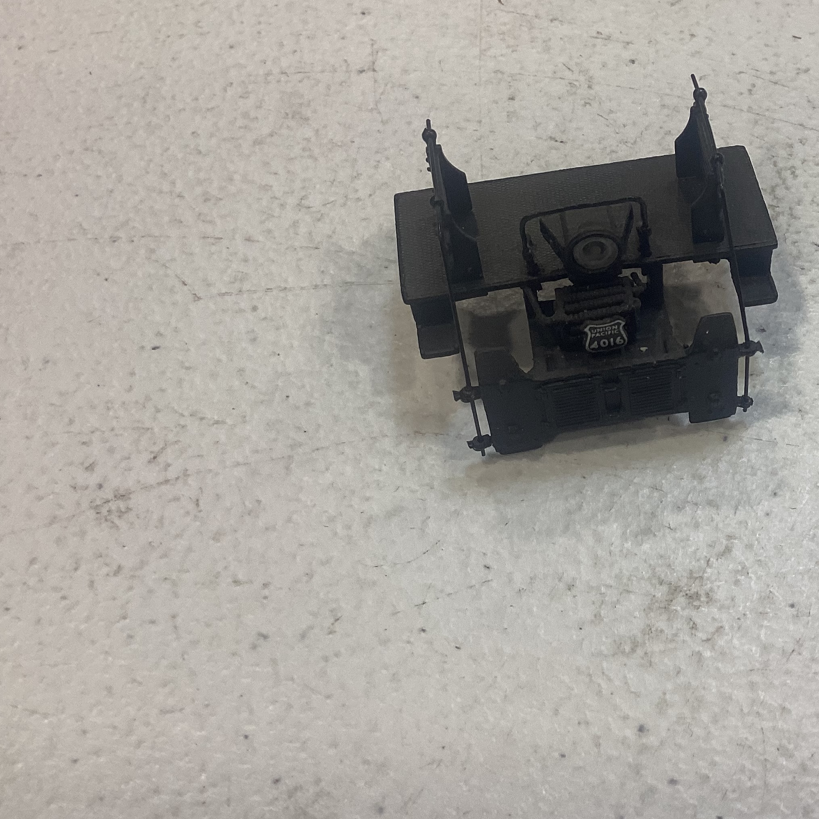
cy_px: 373
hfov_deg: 37.0
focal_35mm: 44
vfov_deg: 38.3
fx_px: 1178
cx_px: 651
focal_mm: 3.3
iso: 50
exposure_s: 1/60
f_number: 2.4
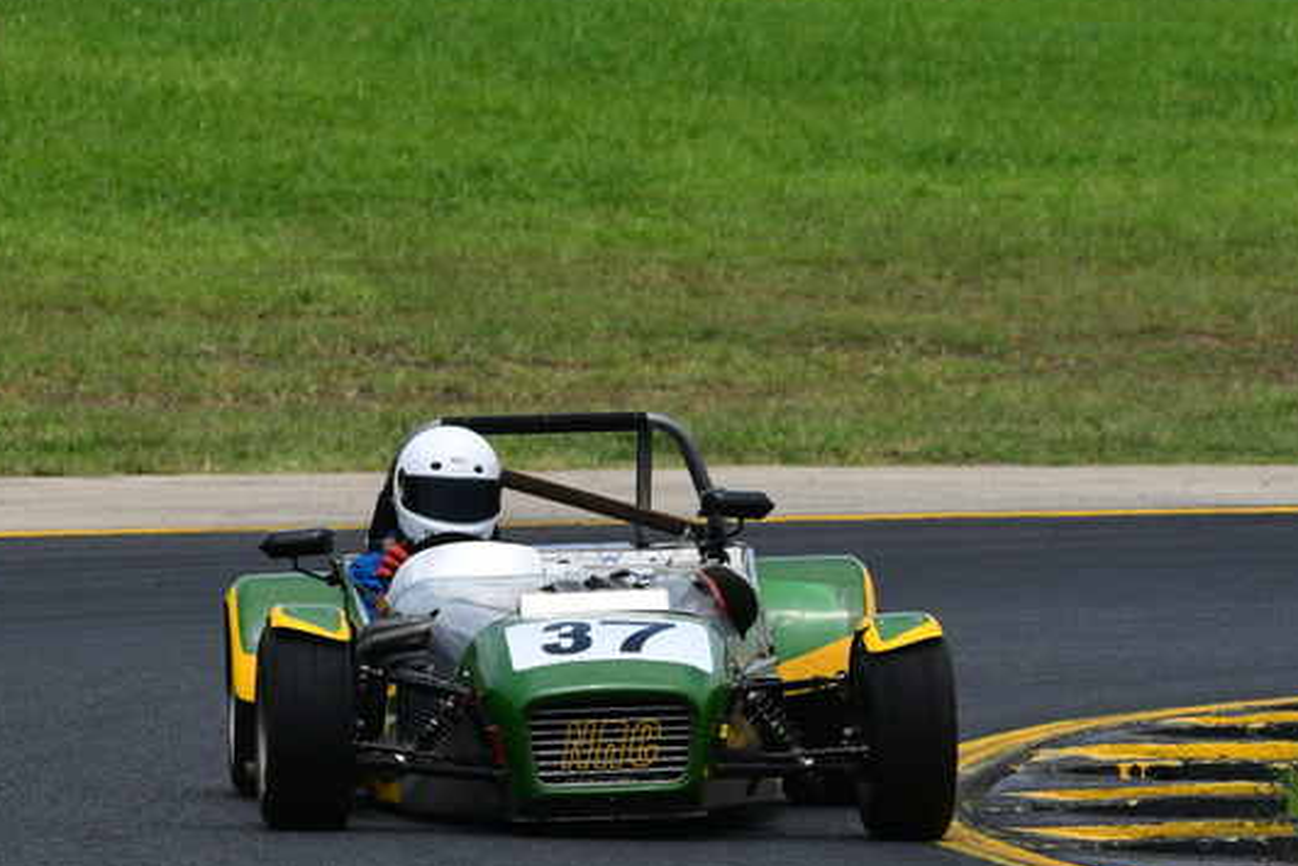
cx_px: 590
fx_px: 23585
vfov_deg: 2.1
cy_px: 459
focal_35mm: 654
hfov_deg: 3.2
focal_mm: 290
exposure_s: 1/640
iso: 320
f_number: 11
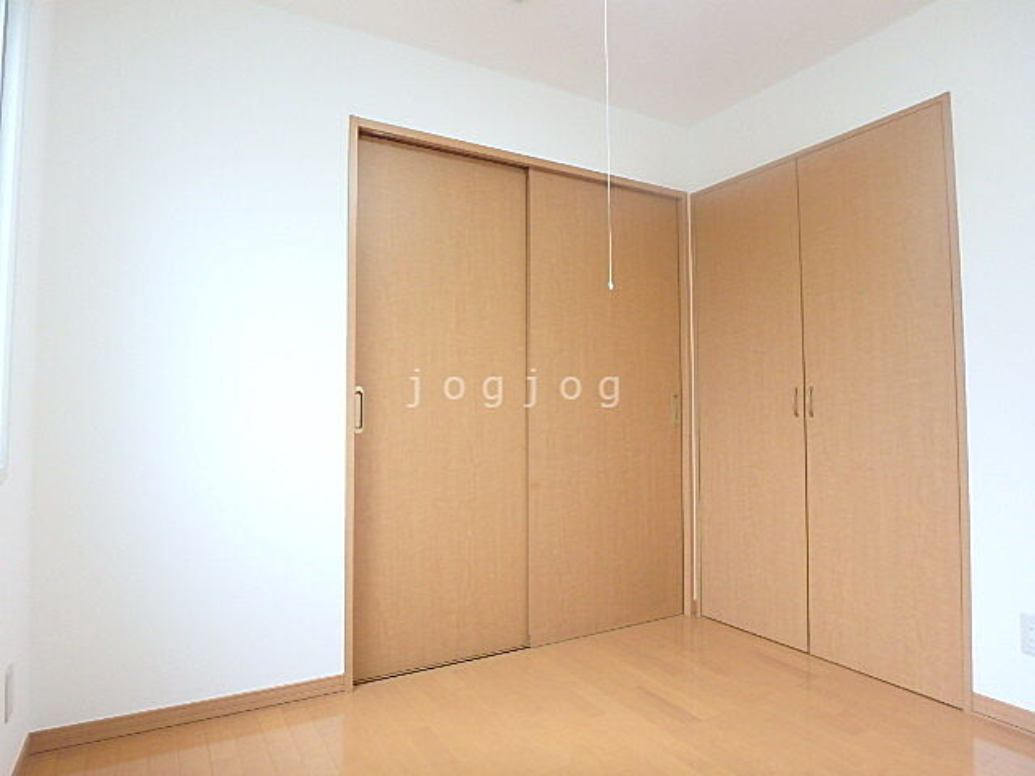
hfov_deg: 79.0
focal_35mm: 21
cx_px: 518
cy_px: 388
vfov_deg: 63.4
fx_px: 628
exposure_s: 1/30
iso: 320
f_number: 3.5
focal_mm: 3.7
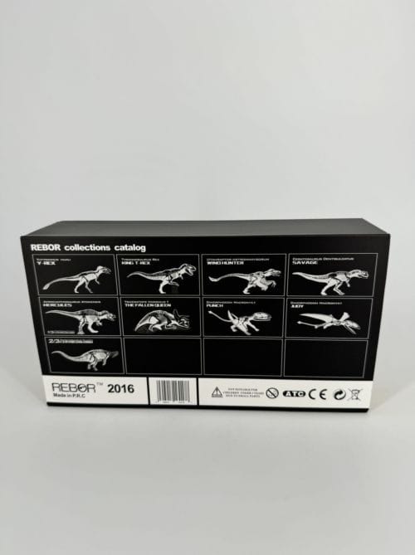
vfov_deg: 71.7
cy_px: 278
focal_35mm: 24
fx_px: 384
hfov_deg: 56.7
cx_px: 208
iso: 80
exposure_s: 1/1597
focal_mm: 6.76
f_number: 1.78
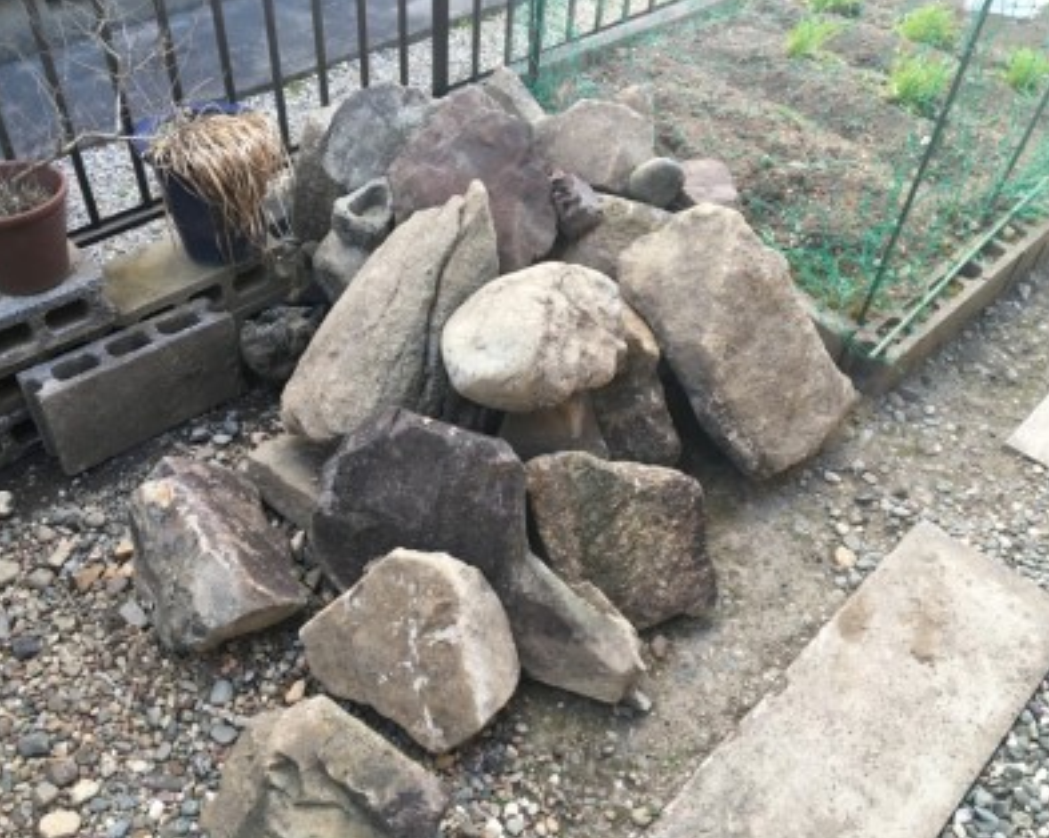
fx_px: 962
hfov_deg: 57.2
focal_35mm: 31
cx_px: 499
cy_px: 418
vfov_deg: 47.1
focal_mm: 4.15
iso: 25
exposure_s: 1/40
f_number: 2.2
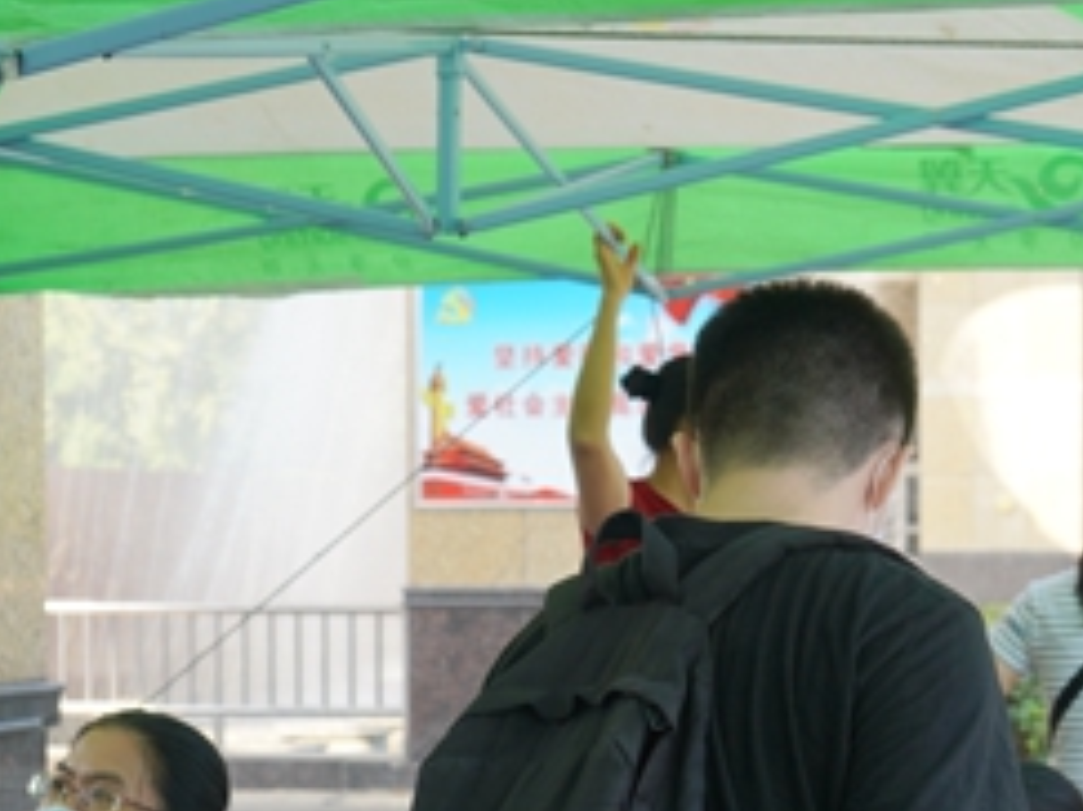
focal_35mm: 88
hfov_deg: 22.2
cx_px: 628
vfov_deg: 16.7
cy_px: 628
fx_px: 2752
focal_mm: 37
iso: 500
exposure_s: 1/400
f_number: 4.5
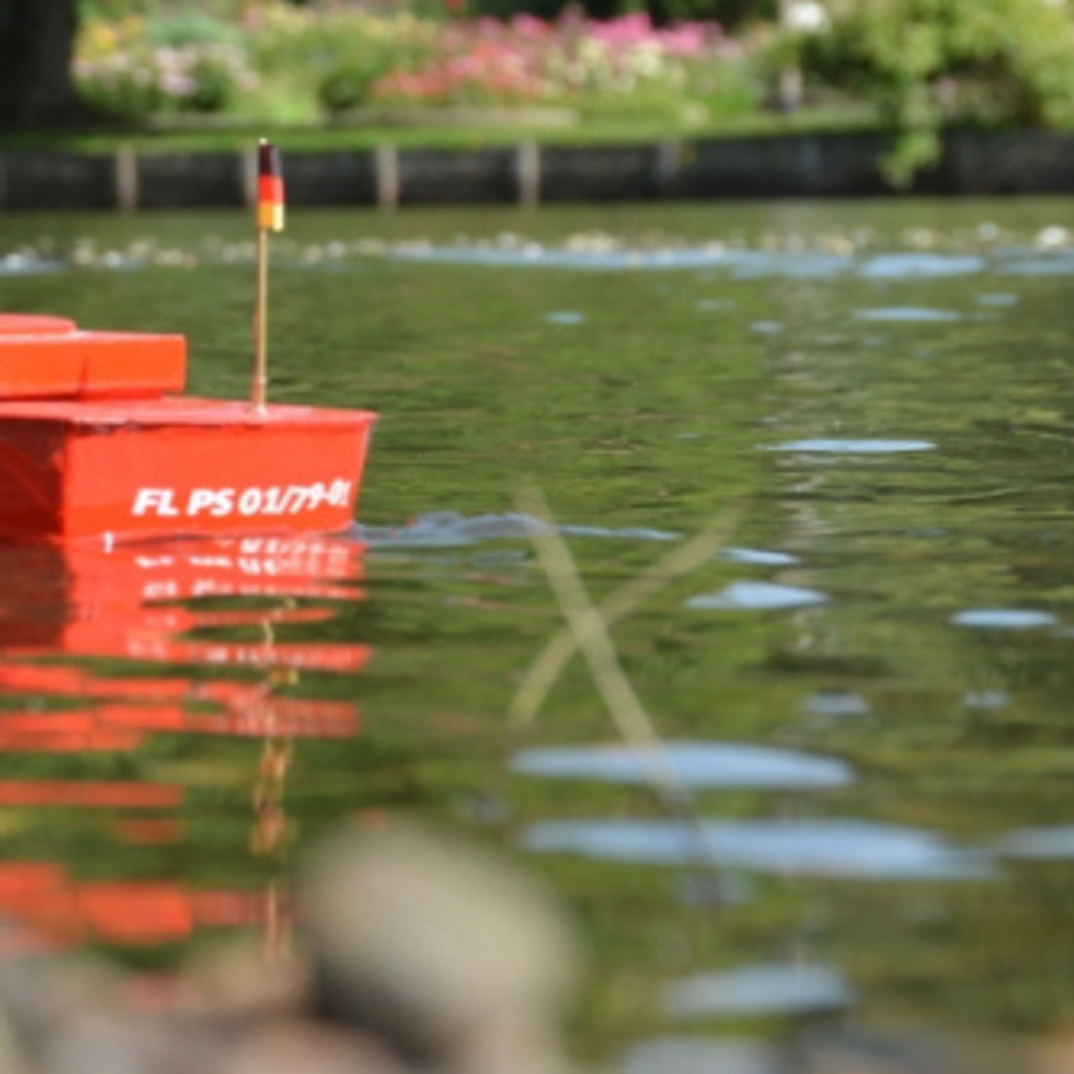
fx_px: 7512
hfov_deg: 8.1
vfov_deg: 8.2
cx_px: -96
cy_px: 328
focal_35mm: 214
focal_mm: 70
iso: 180
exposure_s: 1/125
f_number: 11
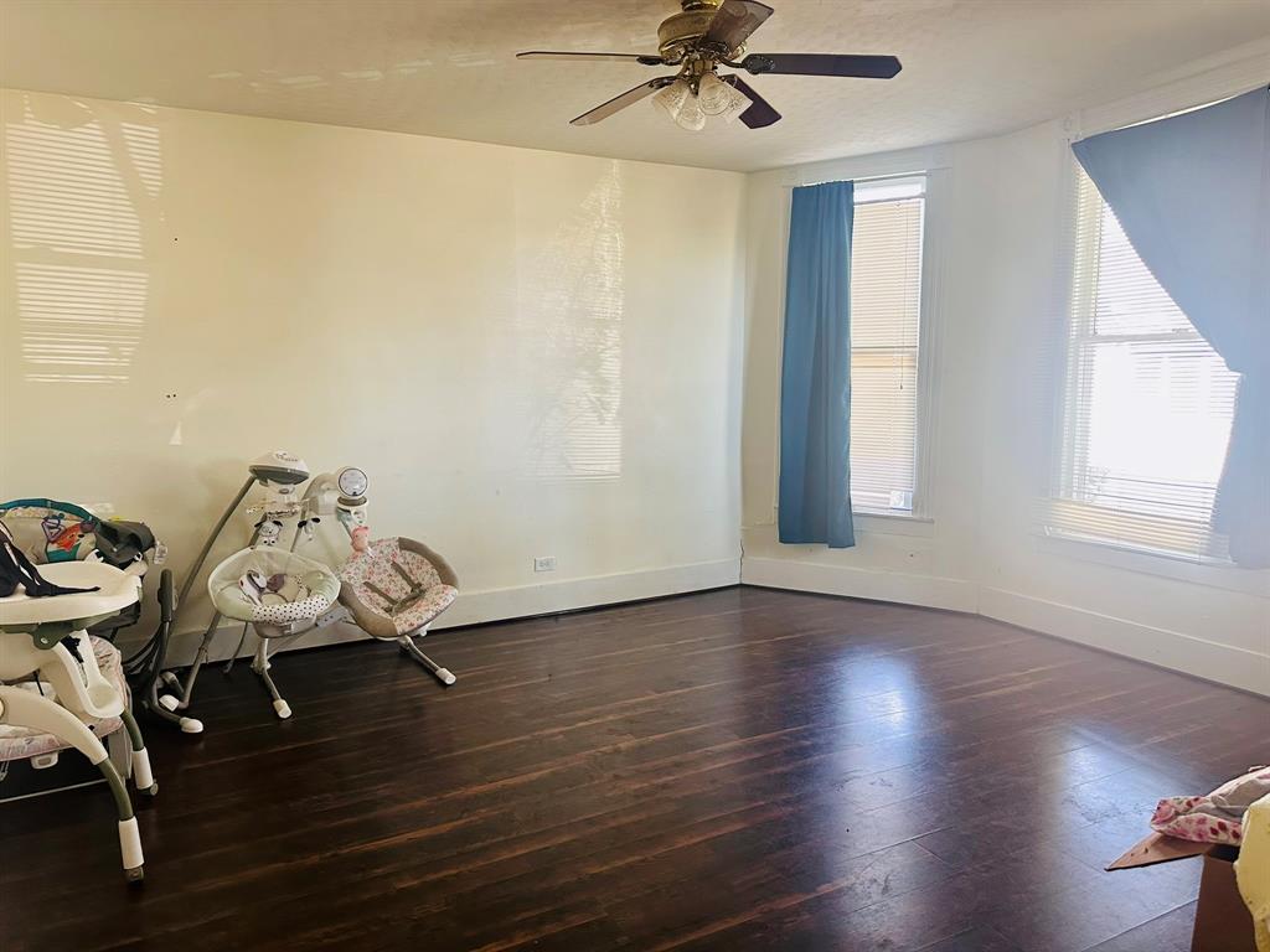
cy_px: 476
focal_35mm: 24
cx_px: 635
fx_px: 881
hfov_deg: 71.6
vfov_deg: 56.8
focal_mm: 6.86
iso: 400
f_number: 1.78
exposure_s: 1/60
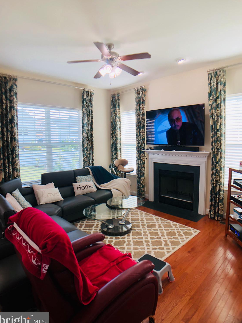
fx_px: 270
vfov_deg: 61.7
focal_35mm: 29
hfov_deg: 48.2
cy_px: 163
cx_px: 120
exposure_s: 1/120
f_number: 1.8
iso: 50
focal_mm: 3.99
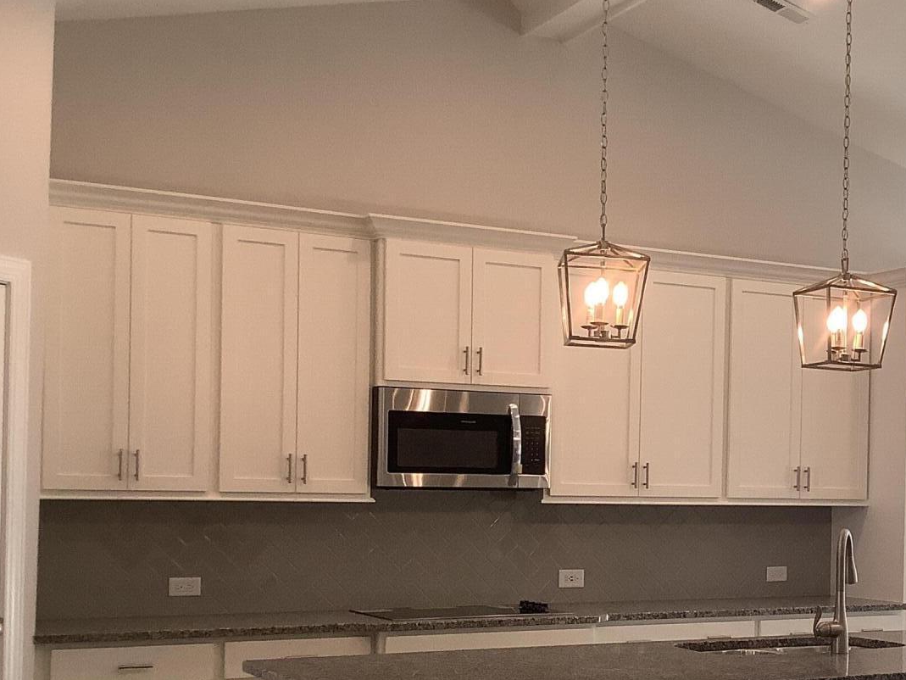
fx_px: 1518
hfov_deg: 32.3
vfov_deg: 25.0
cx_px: 735
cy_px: 483
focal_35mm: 58
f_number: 2.4
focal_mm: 3.3
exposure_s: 1/120
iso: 80
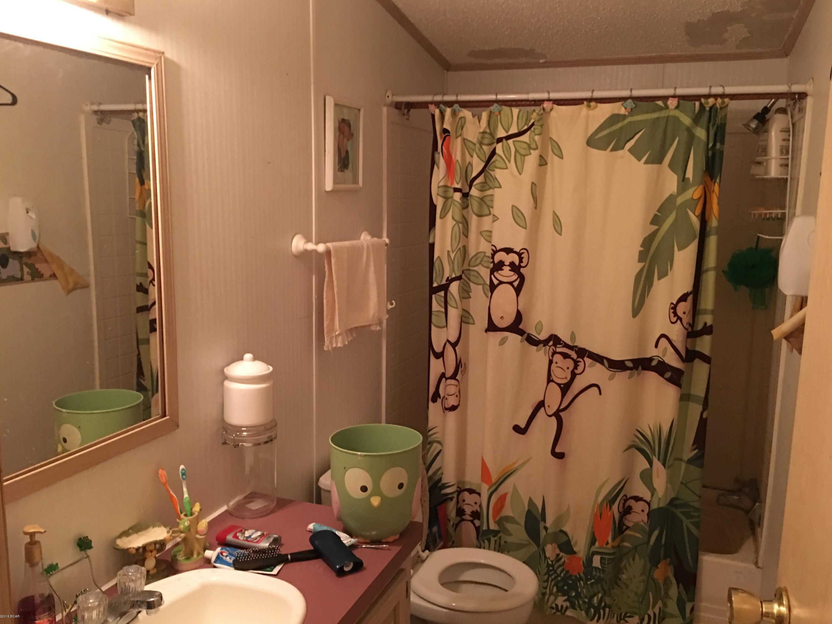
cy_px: 314
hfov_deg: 60.0
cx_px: 427
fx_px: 721
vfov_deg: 46.8
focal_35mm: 30
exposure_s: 1/4
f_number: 2.2
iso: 125
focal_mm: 4.15
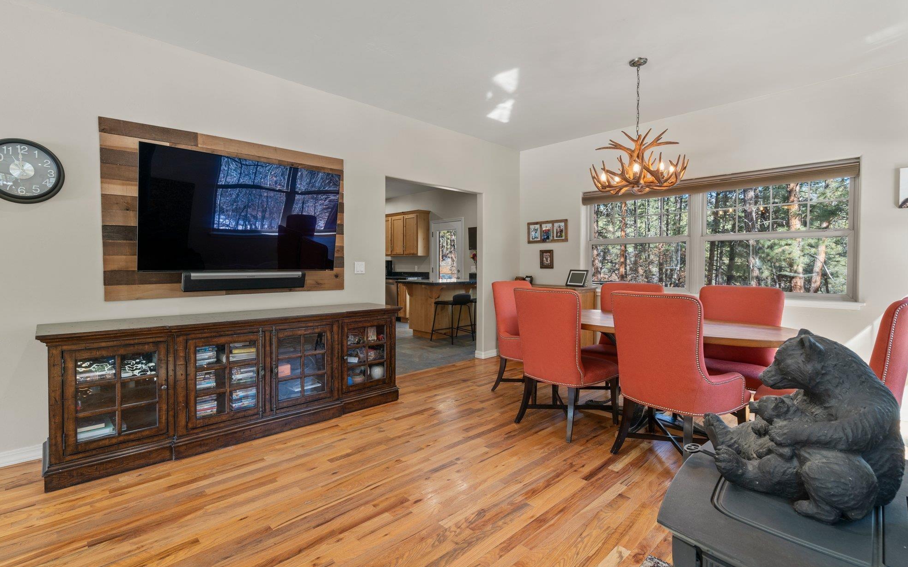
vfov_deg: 68.0
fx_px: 421
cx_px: 436
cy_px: 275
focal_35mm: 17
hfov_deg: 94.3
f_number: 8
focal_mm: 16
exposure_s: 1/4
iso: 400
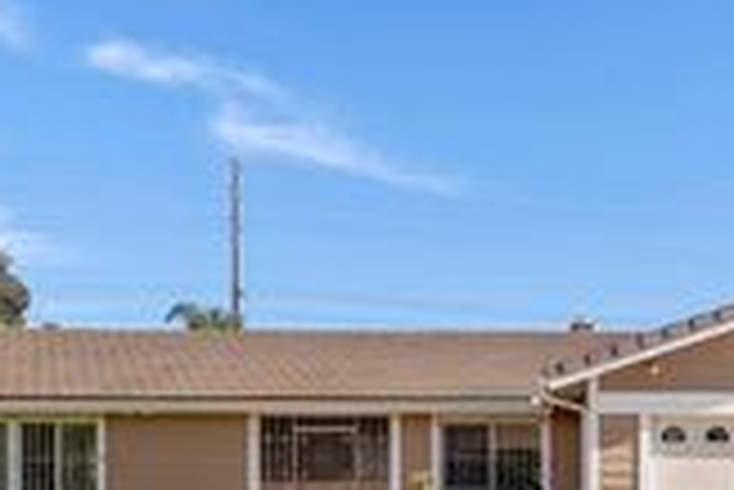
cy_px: 315
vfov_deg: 27.5
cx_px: 576
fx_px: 1000
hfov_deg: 38.9
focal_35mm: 49
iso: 500
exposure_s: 1/640
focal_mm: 16
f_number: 8
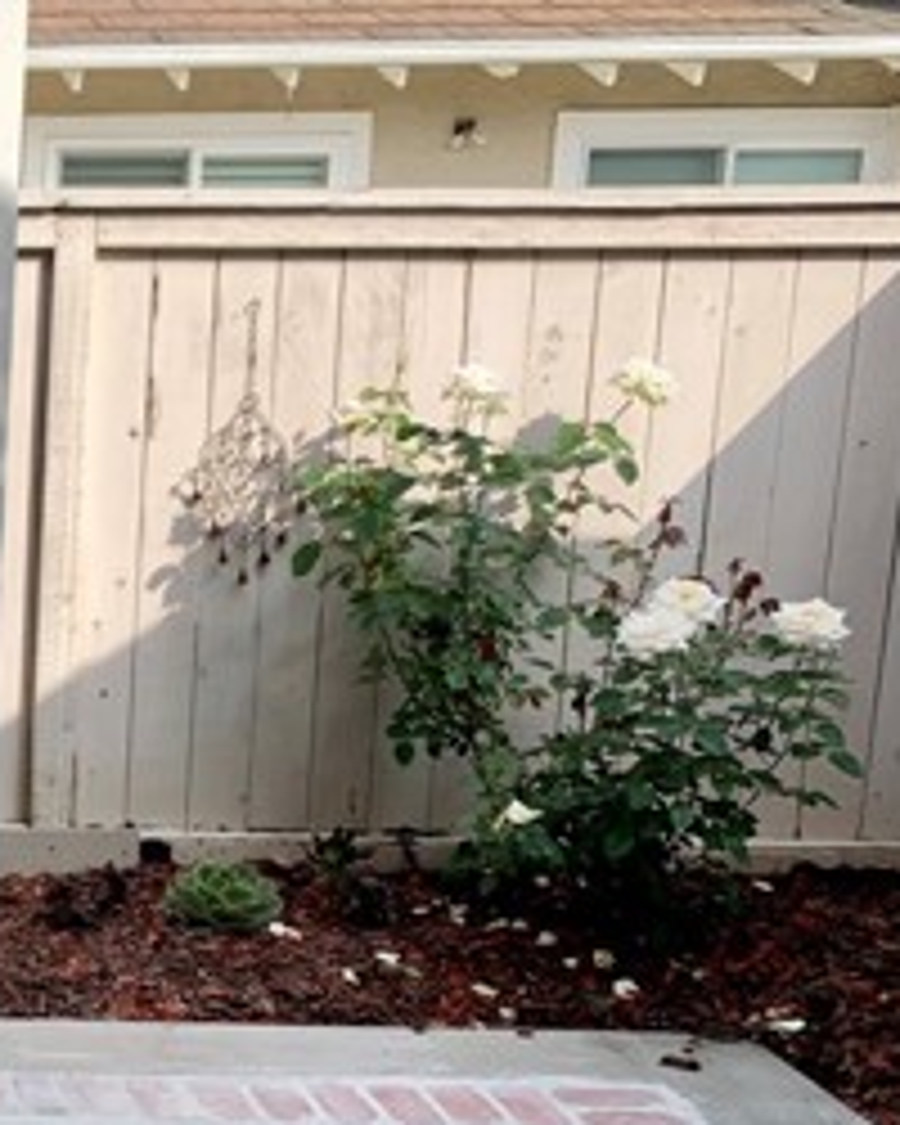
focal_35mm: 65
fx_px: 2164
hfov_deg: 20.0
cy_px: 702
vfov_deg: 29.0
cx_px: -486
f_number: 1.8
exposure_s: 1/802
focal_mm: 4.25
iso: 25
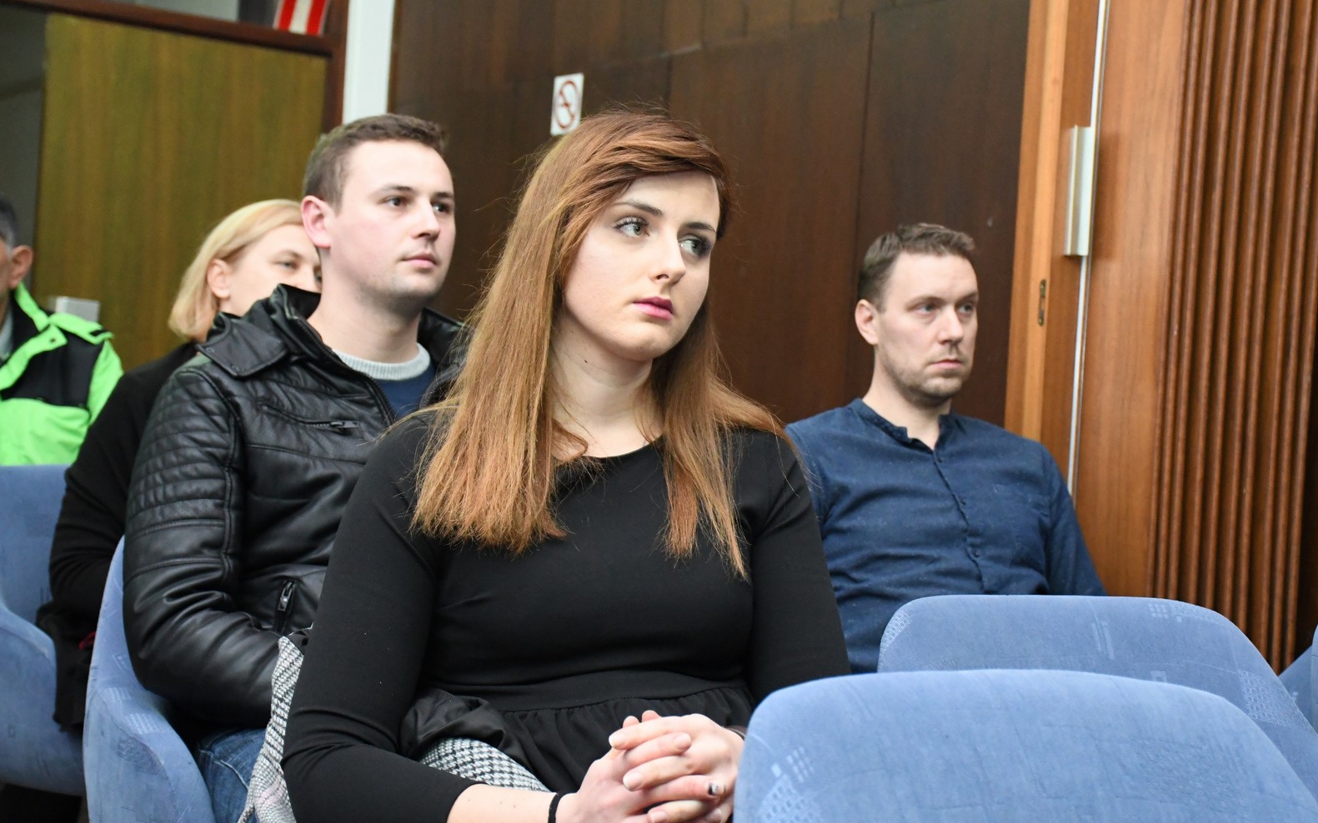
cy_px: 404
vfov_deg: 20.0
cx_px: 660
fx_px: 2335
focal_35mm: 65
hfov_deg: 31.5
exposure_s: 1/100
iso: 5000
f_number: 5.6
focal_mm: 42
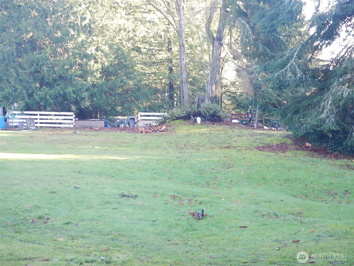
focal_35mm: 67
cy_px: 133
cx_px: 177
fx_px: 685
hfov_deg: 29.0
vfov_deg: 21.9
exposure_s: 1/30
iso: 220
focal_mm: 12
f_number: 4.5
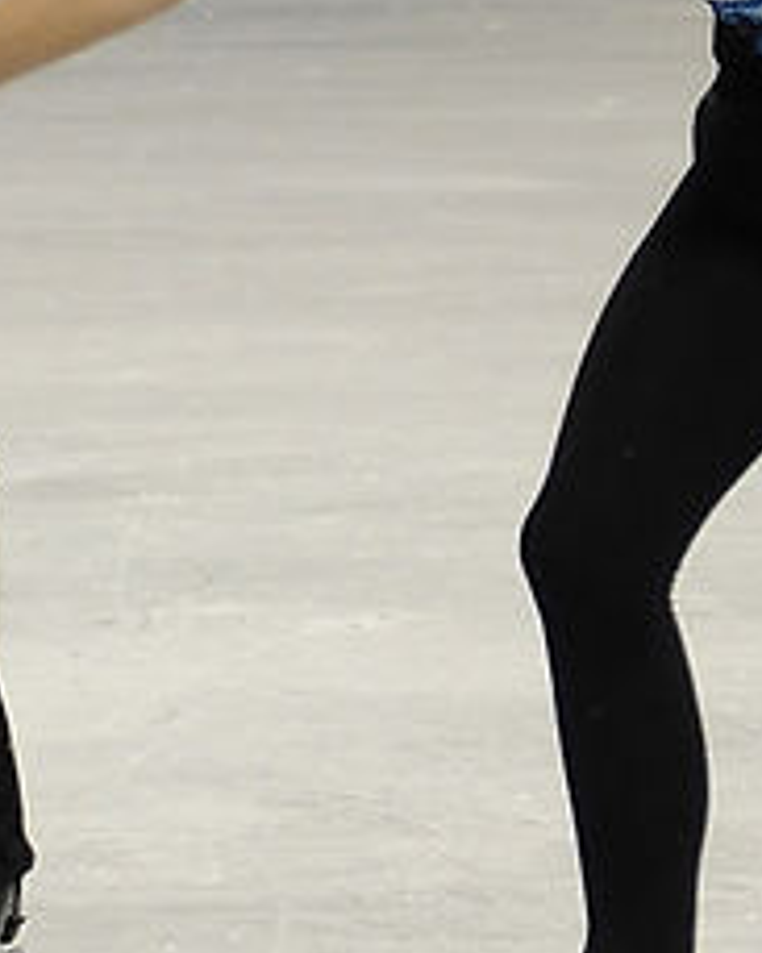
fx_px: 9704
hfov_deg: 4.5
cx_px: 146
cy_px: 235
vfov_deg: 5.6
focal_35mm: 344
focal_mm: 70
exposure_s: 1/1250
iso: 1000
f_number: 2.8
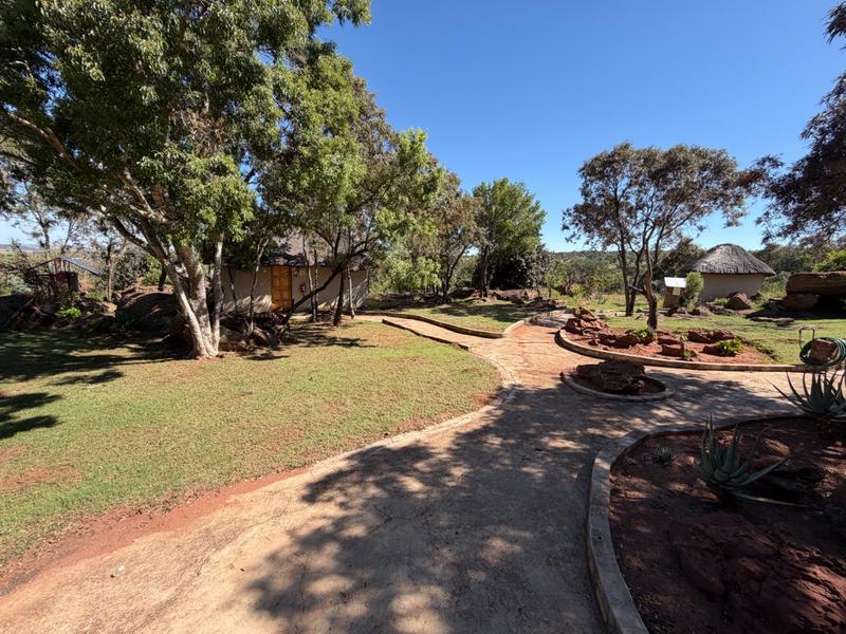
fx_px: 342
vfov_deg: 85.7
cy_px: 317
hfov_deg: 102.1
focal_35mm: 14
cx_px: 423
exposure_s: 1/770
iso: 40
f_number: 2.2
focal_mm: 2.22
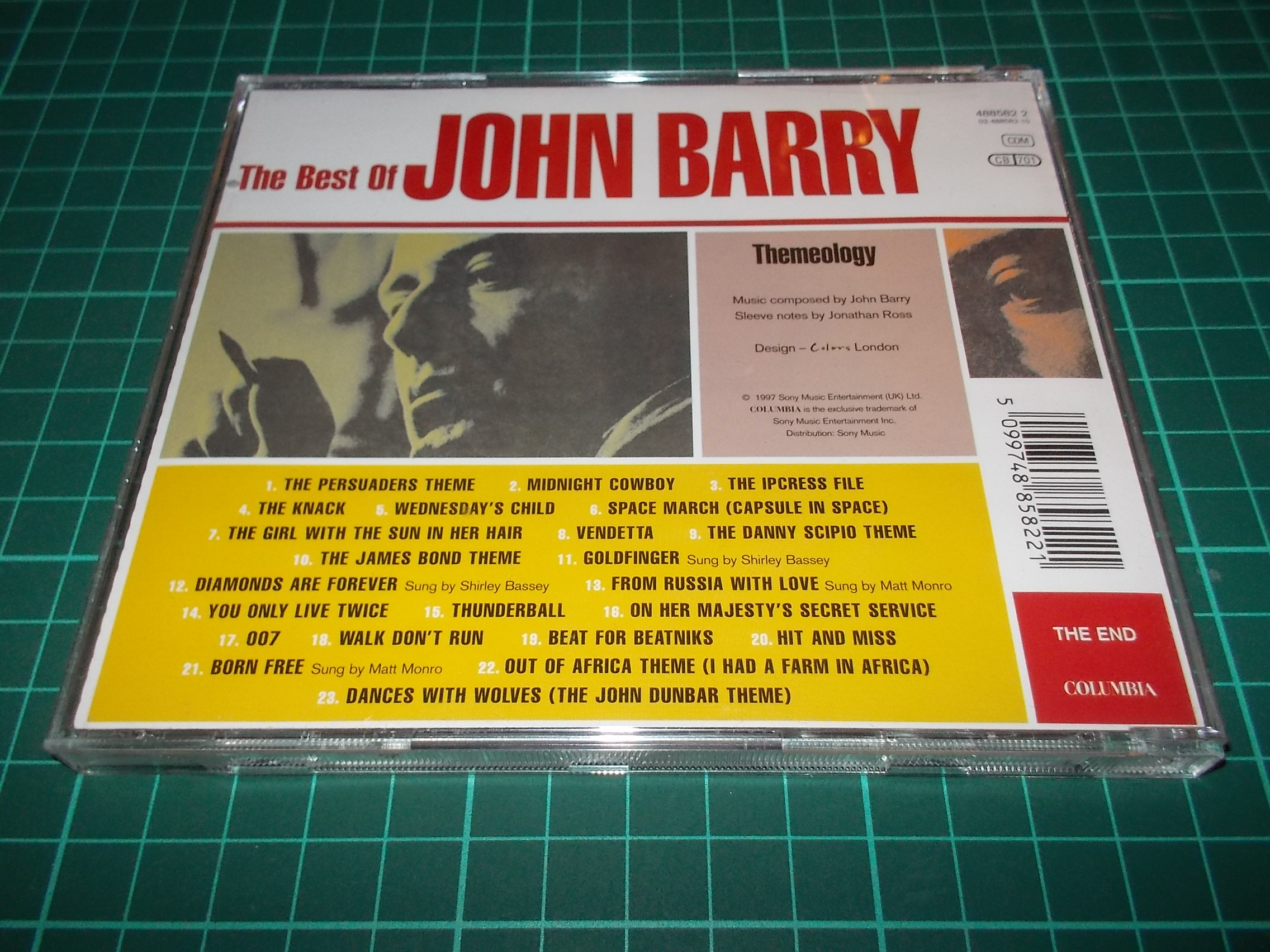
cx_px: 635
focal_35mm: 29
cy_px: 476
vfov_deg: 48.2
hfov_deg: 61.7
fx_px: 1064
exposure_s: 1/30
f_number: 3.3
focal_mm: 4.1
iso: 200
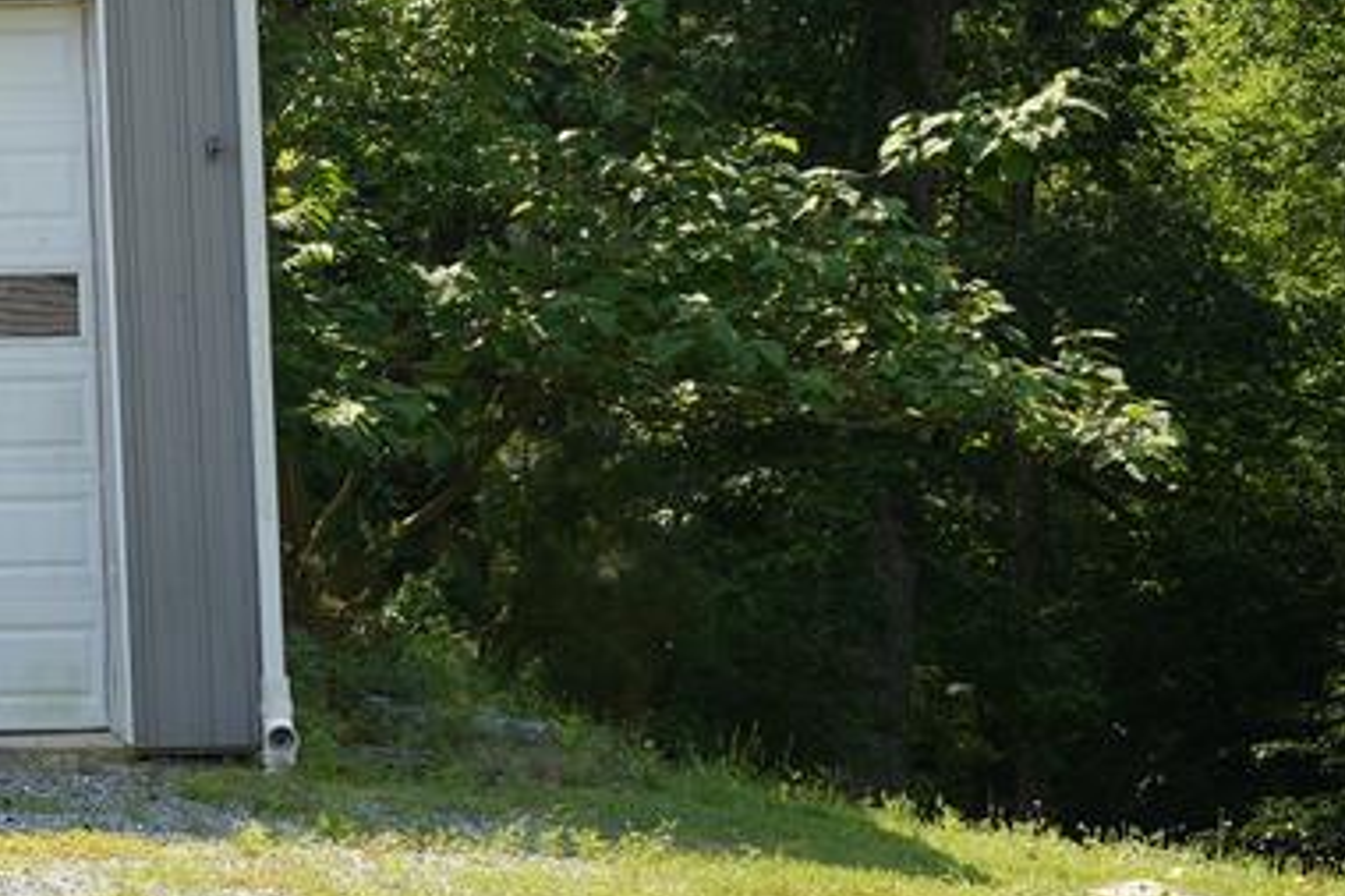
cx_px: -1023
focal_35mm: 151
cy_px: 48
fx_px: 5639
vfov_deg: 9.0
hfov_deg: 12.5
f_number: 6.3
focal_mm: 28
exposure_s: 1/160
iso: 100
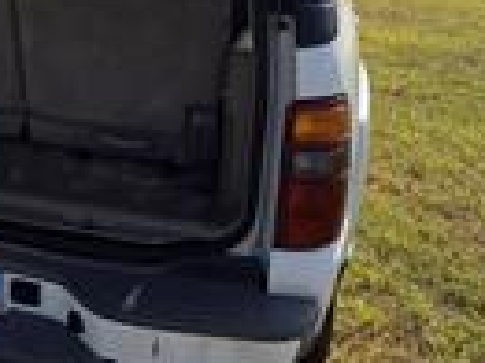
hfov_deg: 35.9
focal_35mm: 50
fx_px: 700
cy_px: 30
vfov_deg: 27.9
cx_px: 48
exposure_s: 1/2397
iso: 50
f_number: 2.2
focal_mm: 2.2
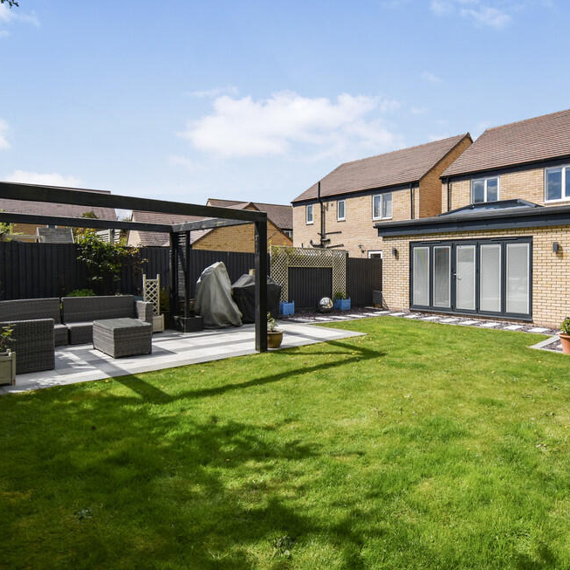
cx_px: 365
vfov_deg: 74.8
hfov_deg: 73.2
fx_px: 373
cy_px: 275
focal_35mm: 20
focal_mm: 10
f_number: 4.5
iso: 100
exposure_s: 1/1250
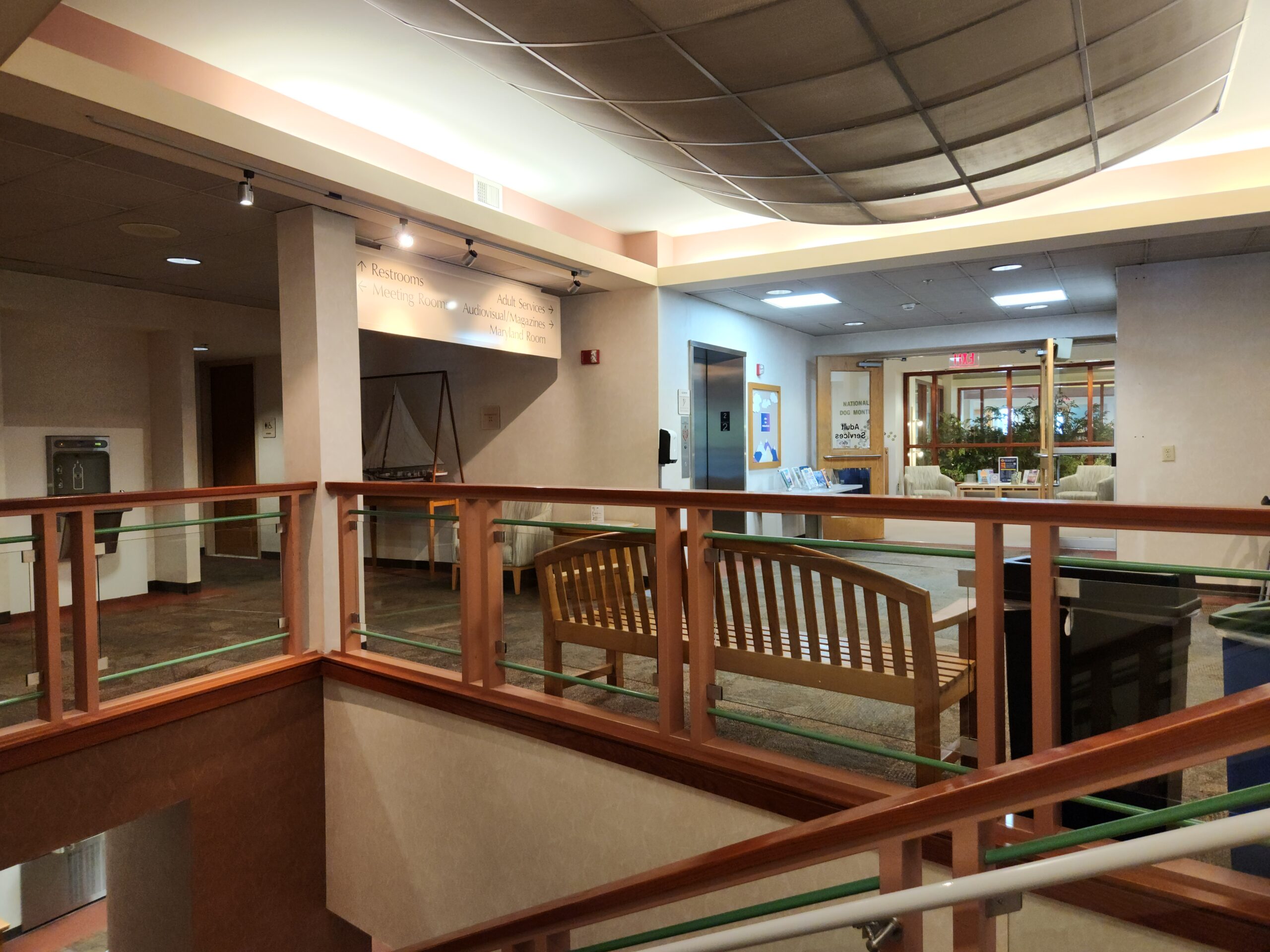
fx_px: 844
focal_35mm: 23
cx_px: 635
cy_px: 476
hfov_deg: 73.9
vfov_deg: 58.9
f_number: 1.8
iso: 160
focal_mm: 5.4
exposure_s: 1/60
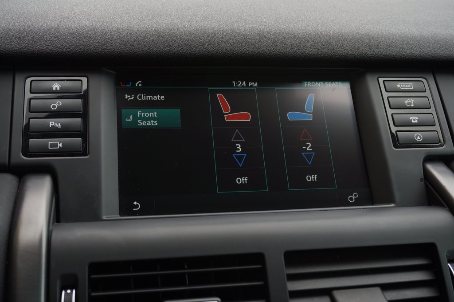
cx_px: 227
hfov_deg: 45.0
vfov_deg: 30.8
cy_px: 151
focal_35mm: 44
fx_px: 548
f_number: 6.3
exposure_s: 1/50
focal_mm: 29
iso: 100
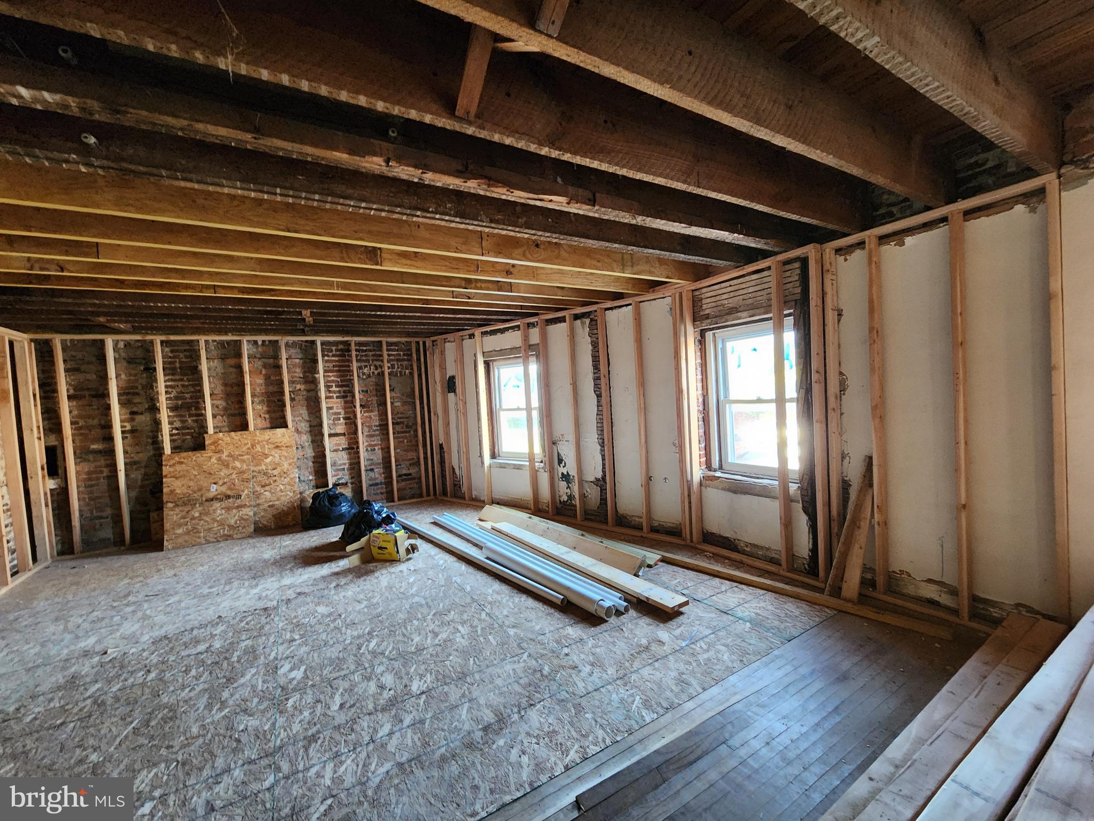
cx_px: 547
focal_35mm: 13
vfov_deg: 89.9
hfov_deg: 106.2
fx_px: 411
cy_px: 410
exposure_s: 1/30
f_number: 2.2
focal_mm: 2.2
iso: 500
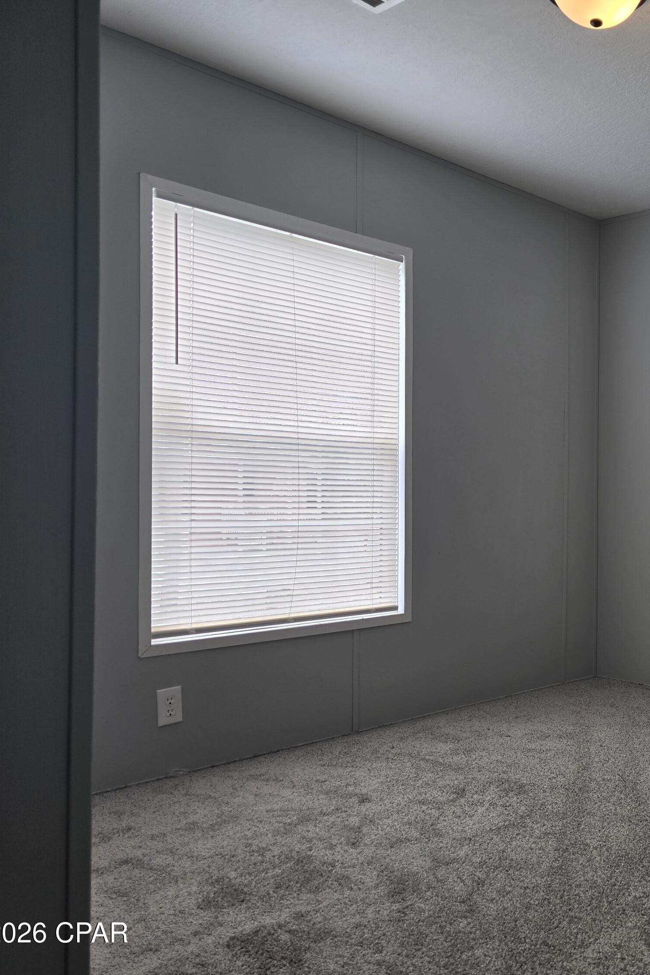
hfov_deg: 37.7
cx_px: 616
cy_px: 489
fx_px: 867
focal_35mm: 32
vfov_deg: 58.7
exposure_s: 1/120
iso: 40
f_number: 1.7
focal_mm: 6.3
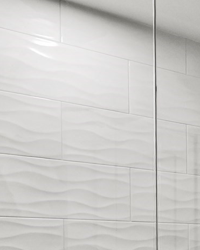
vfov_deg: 29.6
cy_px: 268
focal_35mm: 58
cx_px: 325
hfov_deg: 20.9
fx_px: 429
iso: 1250
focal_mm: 14
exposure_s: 1/125
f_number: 5.6
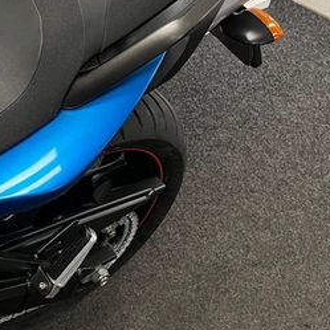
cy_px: 48
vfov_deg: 28.2
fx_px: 636
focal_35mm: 59
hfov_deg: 26.4
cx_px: -46
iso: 100
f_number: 1.6
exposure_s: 1/50
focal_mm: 5.1
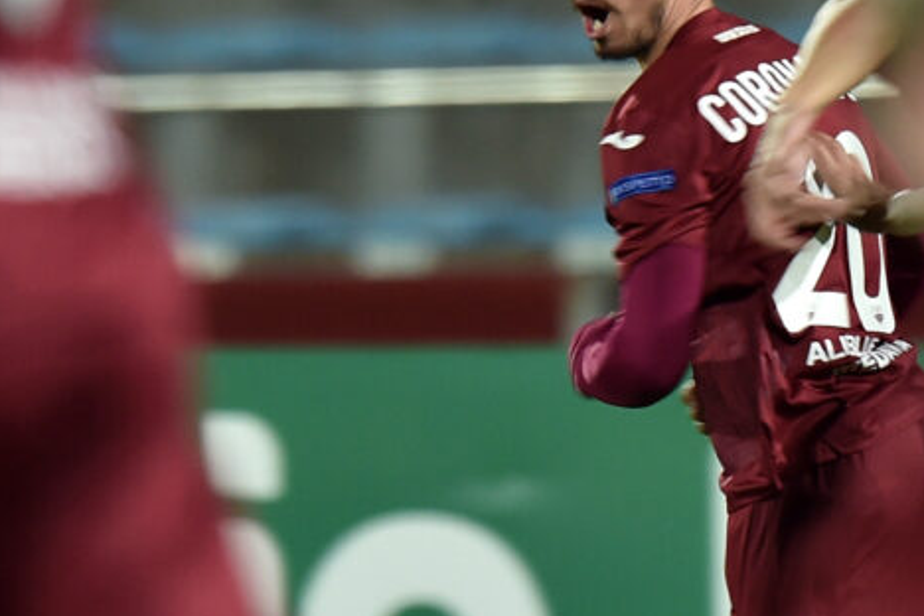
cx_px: 563
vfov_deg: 1.1
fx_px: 30875
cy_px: 243
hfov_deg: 1.7
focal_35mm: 1203
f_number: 5.6
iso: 1000
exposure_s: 1/200
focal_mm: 550
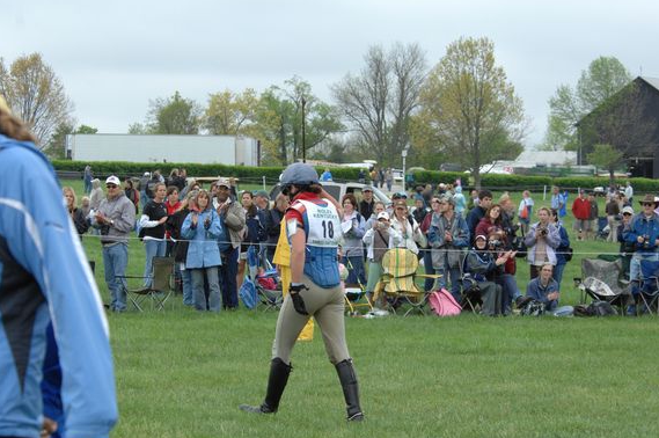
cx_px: 294
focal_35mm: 135
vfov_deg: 10.1
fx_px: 2468
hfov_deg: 15.2
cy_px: 232
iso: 500
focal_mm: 80
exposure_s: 1/500
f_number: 8.5
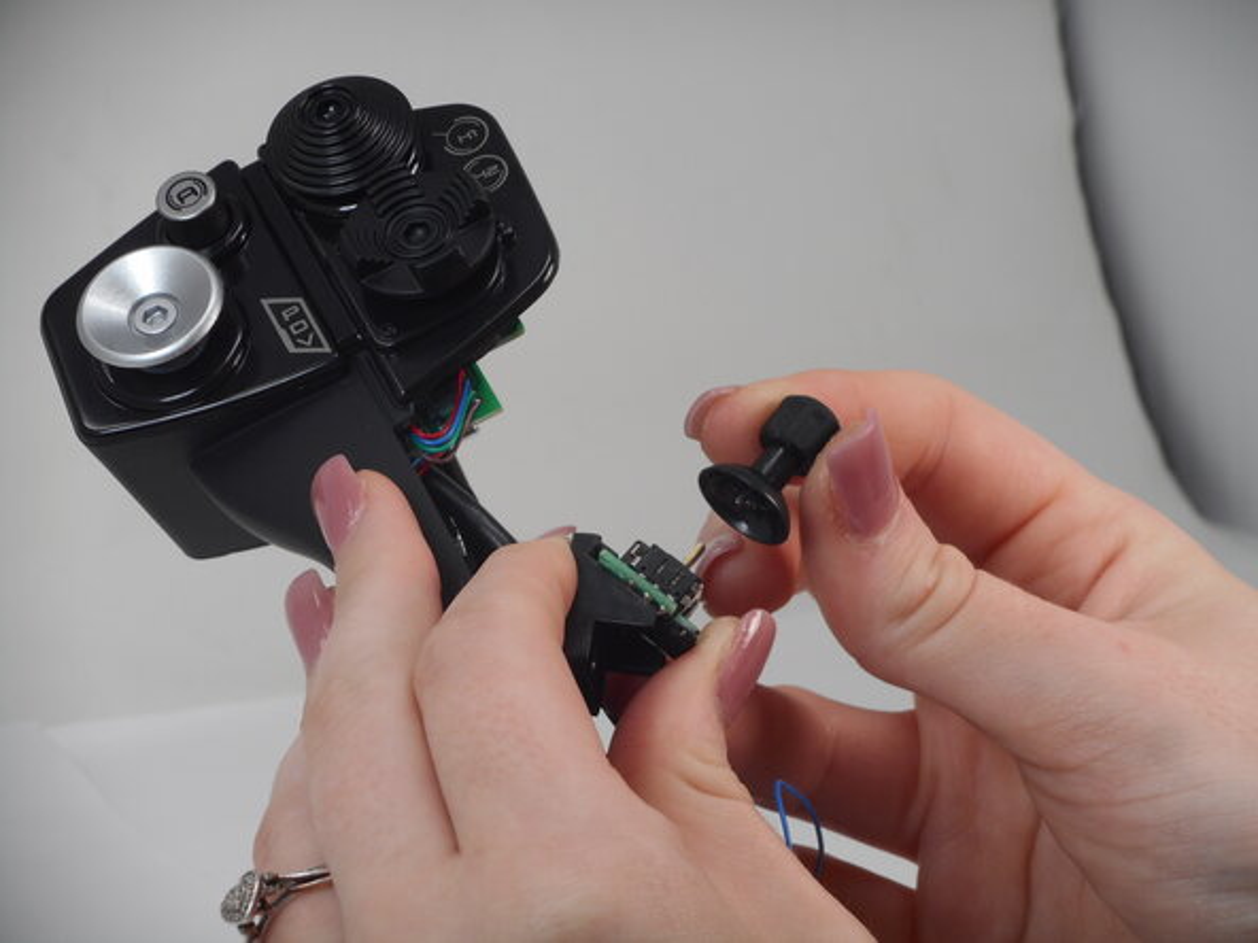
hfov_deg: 14.7
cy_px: 472
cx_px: 629
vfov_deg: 11.1
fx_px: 4870
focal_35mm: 134
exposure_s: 1/60
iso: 100
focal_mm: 23.9
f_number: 6.1
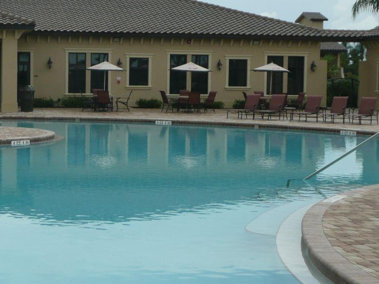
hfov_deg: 23.3
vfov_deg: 17.8
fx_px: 909
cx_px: 95
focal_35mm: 83
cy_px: 135
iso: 100
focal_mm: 7.3
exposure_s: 1/640
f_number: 4.1
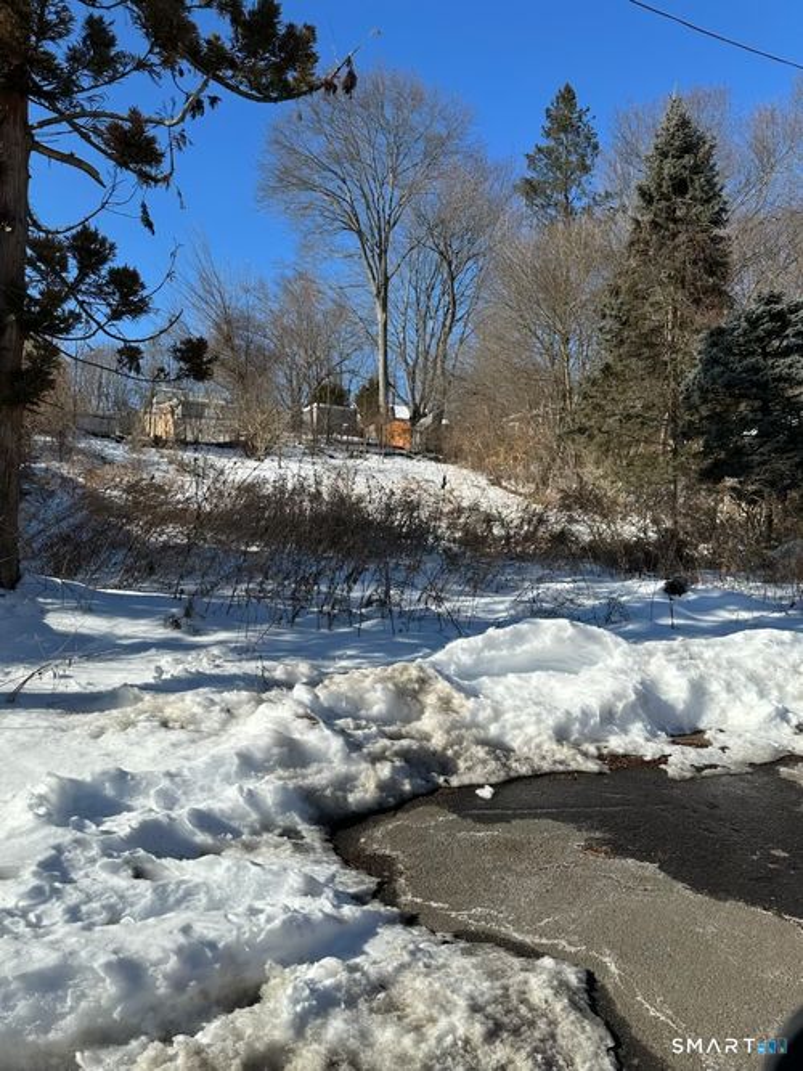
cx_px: 402
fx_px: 743
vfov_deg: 71.6
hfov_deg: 56.8
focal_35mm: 24
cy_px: 536
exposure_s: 1/5525
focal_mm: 6.86
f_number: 1.78
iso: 80
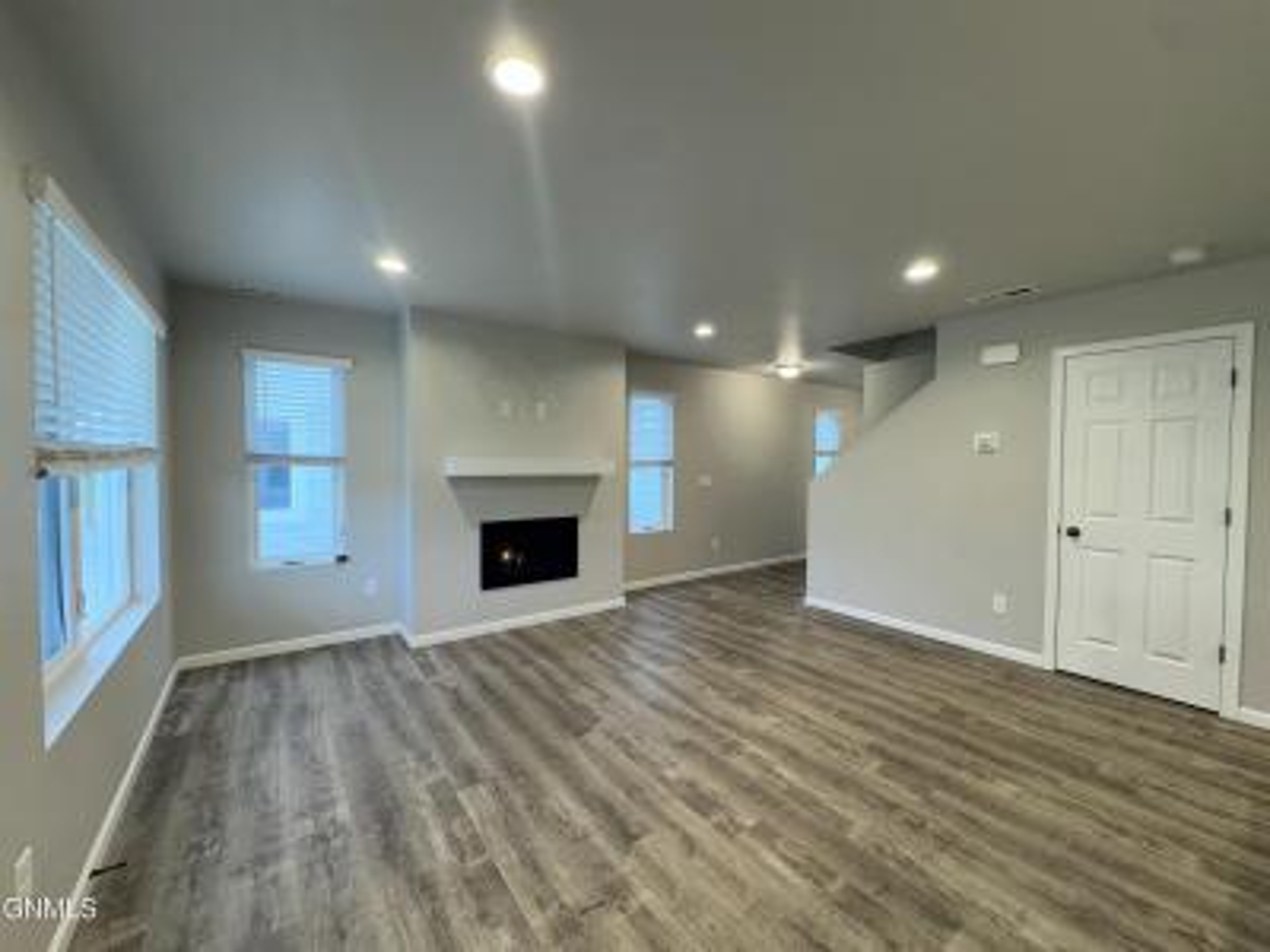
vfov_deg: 85.7
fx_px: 514
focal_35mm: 14
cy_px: 476
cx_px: 635
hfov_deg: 102.1
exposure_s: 1/120
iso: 250
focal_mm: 2.22
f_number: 2.2
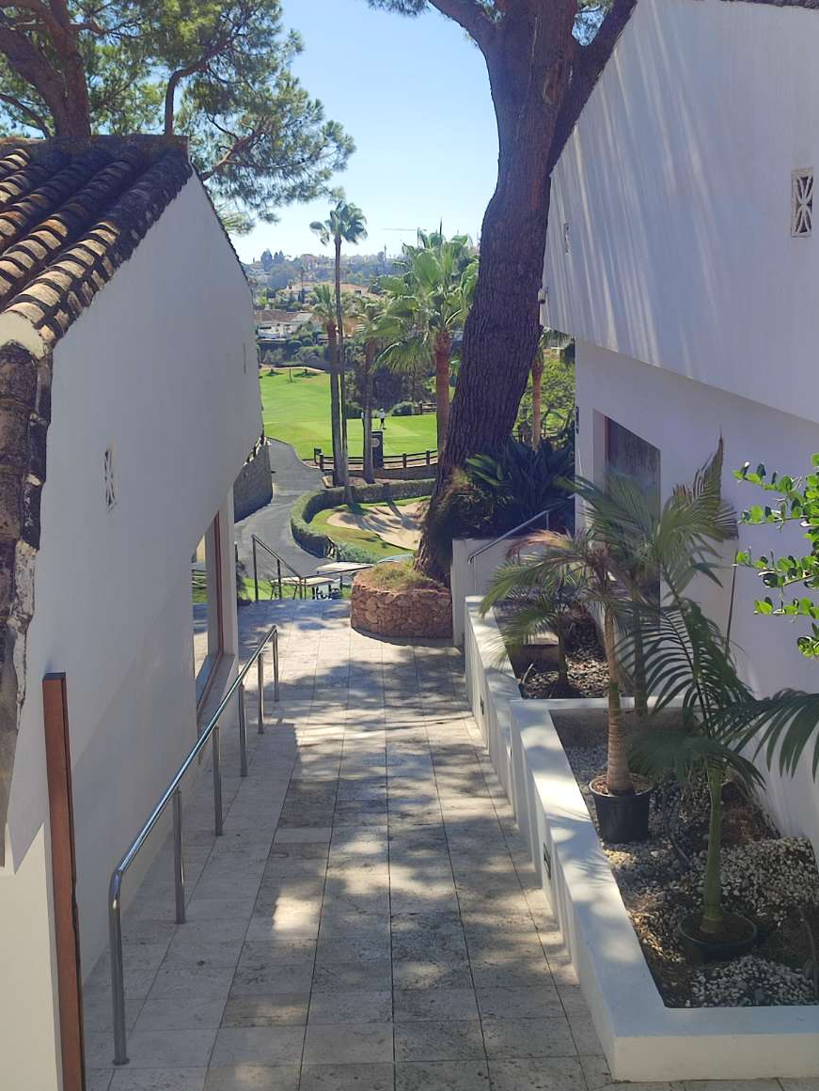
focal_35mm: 31
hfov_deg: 45.4
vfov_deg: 58.0
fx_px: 978
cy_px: 449
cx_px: 425
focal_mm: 5.89
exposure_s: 1/670
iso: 50
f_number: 1.89
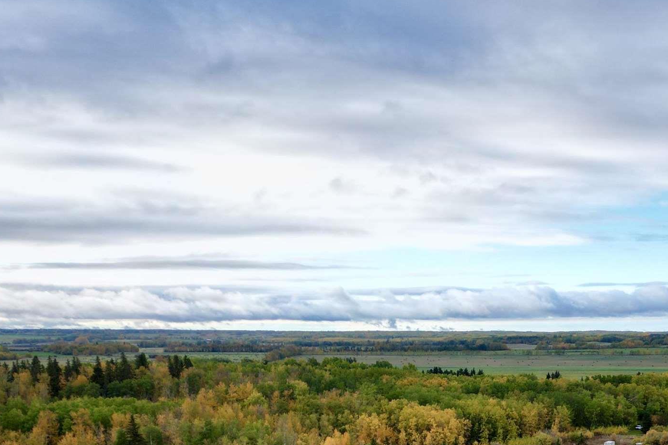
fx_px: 1020
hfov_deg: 35.7
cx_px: 470
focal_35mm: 55
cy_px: 500
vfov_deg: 23.0
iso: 110
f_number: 1.7
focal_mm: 6.72
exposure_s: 1/1250
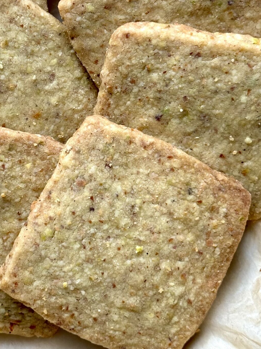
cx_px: 79
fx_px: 905
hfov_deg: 16.4
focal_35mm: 90
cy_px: 117
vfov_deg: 21.7
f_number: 1.78
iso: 64
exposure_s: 1/239
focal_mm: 6.86
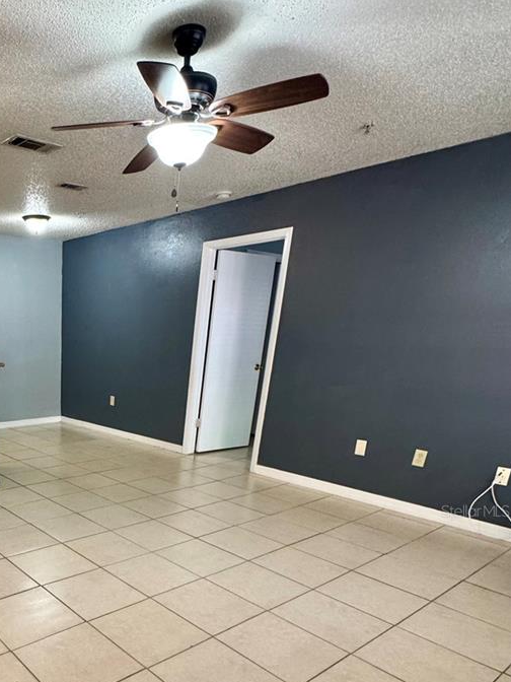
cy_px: 510
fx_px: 492
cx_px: 57
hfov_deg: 49.3
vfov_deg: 65.2
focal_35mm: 25
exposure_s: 1/60
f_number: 2.2
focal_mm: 2.22
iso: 200
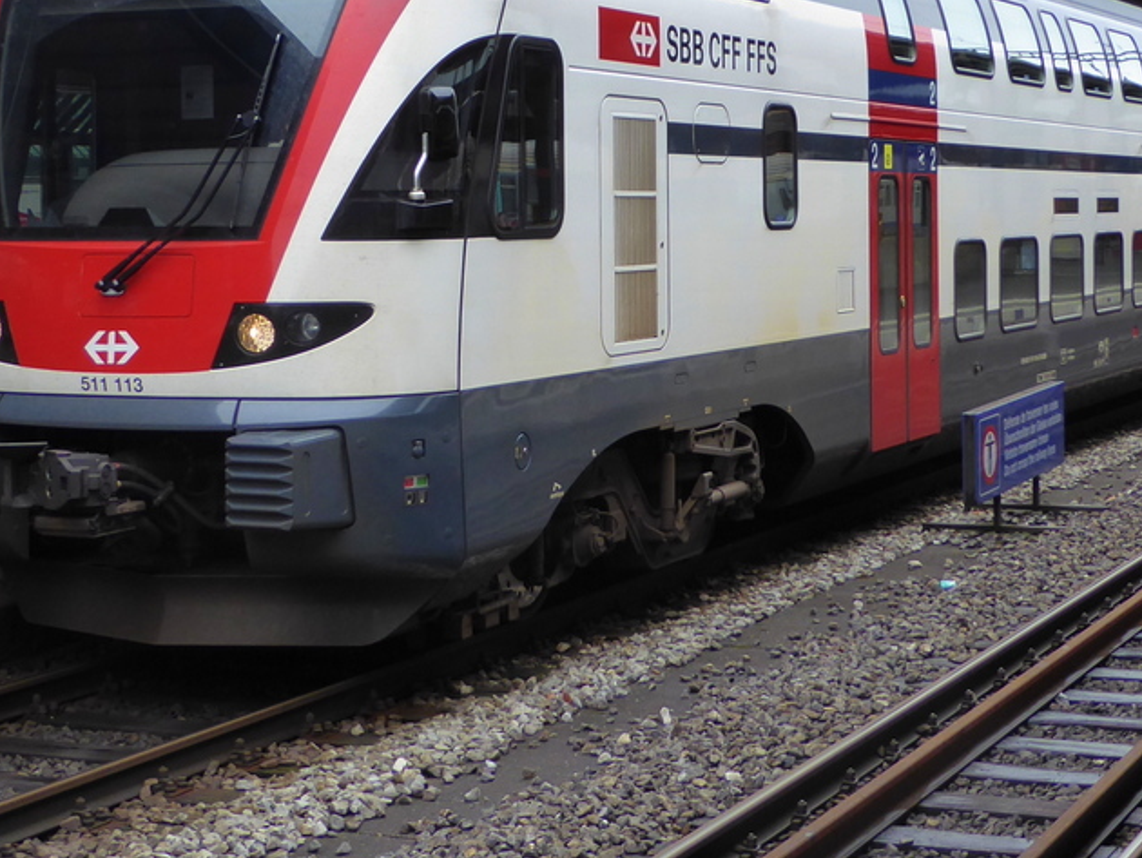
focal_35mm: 80
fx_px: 2640
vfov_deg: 18.3
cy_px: 201
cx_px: 634
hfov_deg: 24.4
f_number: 3.8
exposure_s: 1/100
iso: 125
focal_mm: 7.2
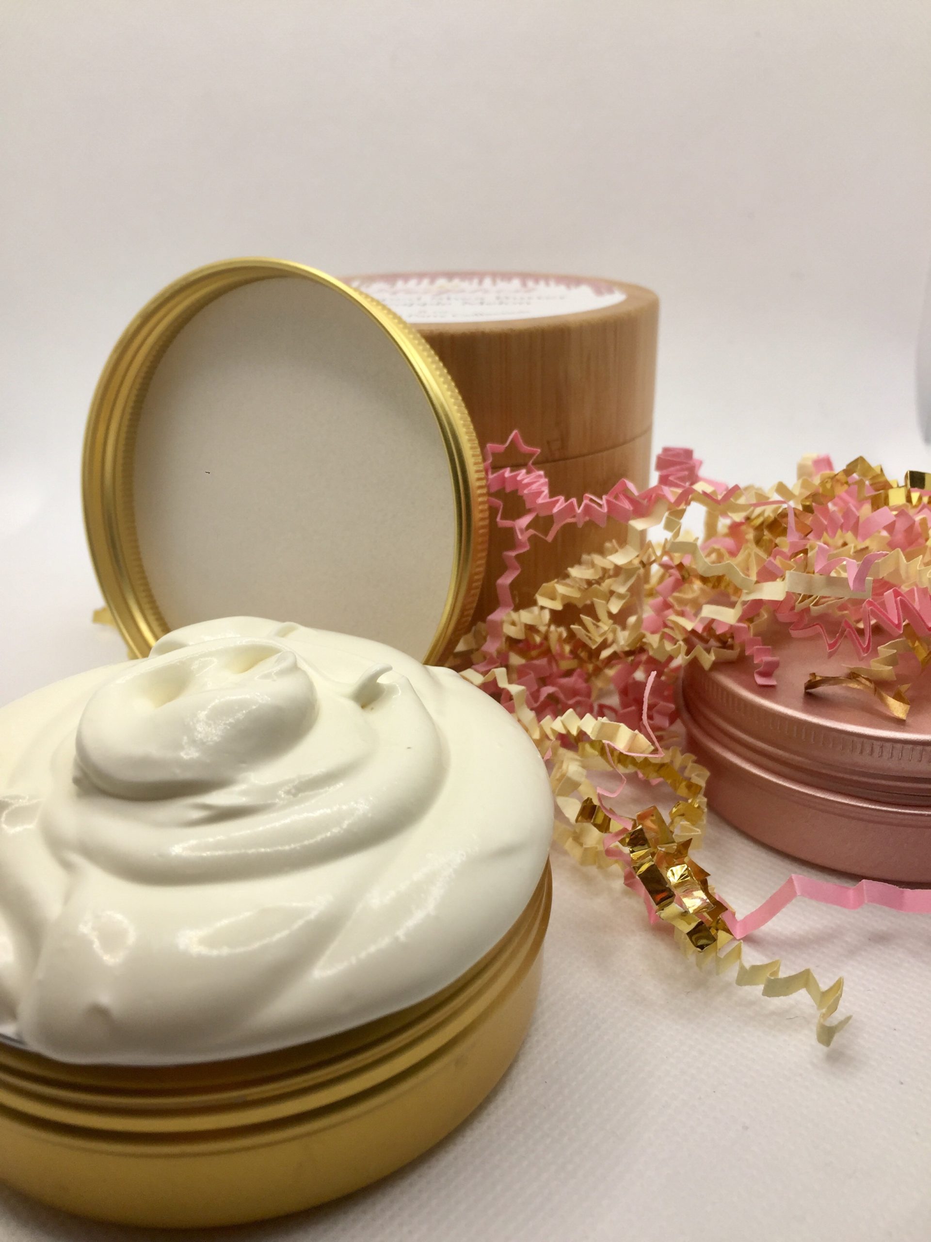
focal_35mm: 29
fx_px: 1040
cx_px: 466
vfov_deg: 61.7
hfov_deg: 48.2
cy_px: 621
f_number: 2.2
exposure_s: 1/200
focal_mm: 4.15
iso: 32
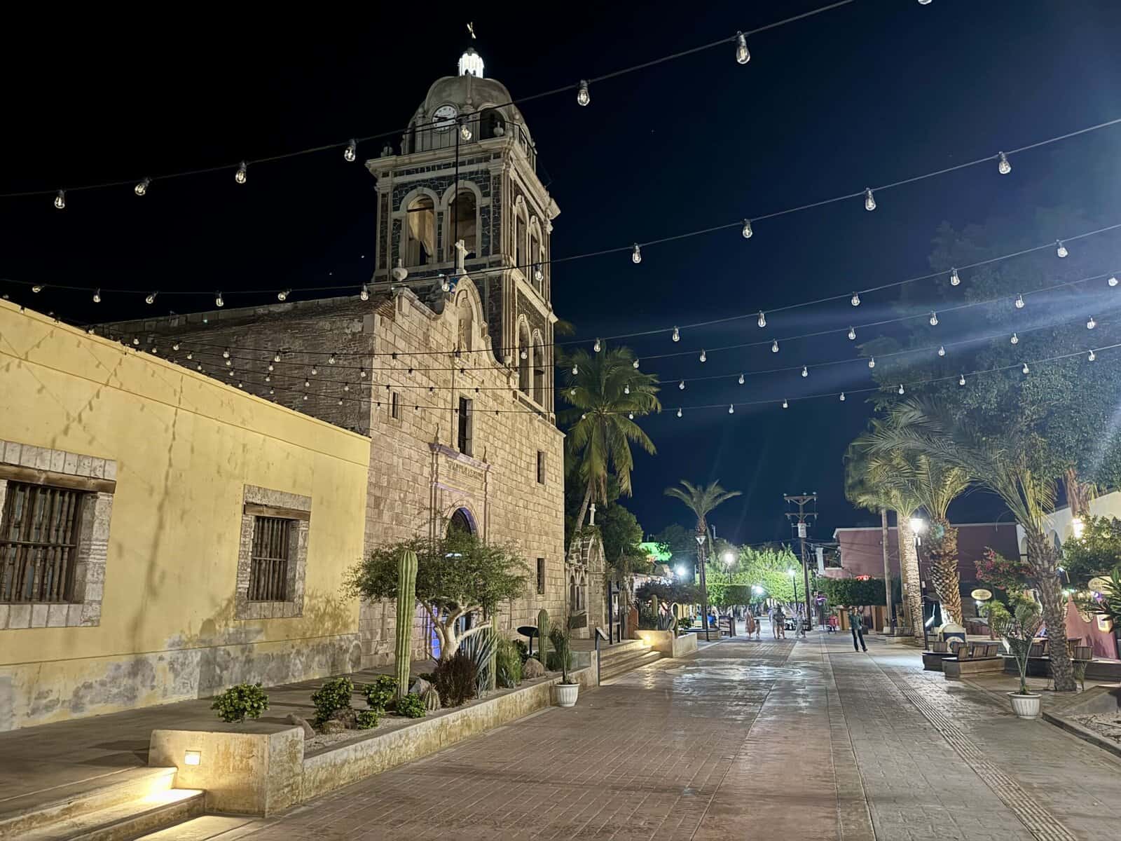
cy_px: 420
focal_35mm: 24
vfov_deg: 56.8
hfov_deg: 71.6
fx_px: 777
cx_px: 560
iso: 1000
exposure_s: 1/15
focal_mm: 6.76
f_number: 1.78
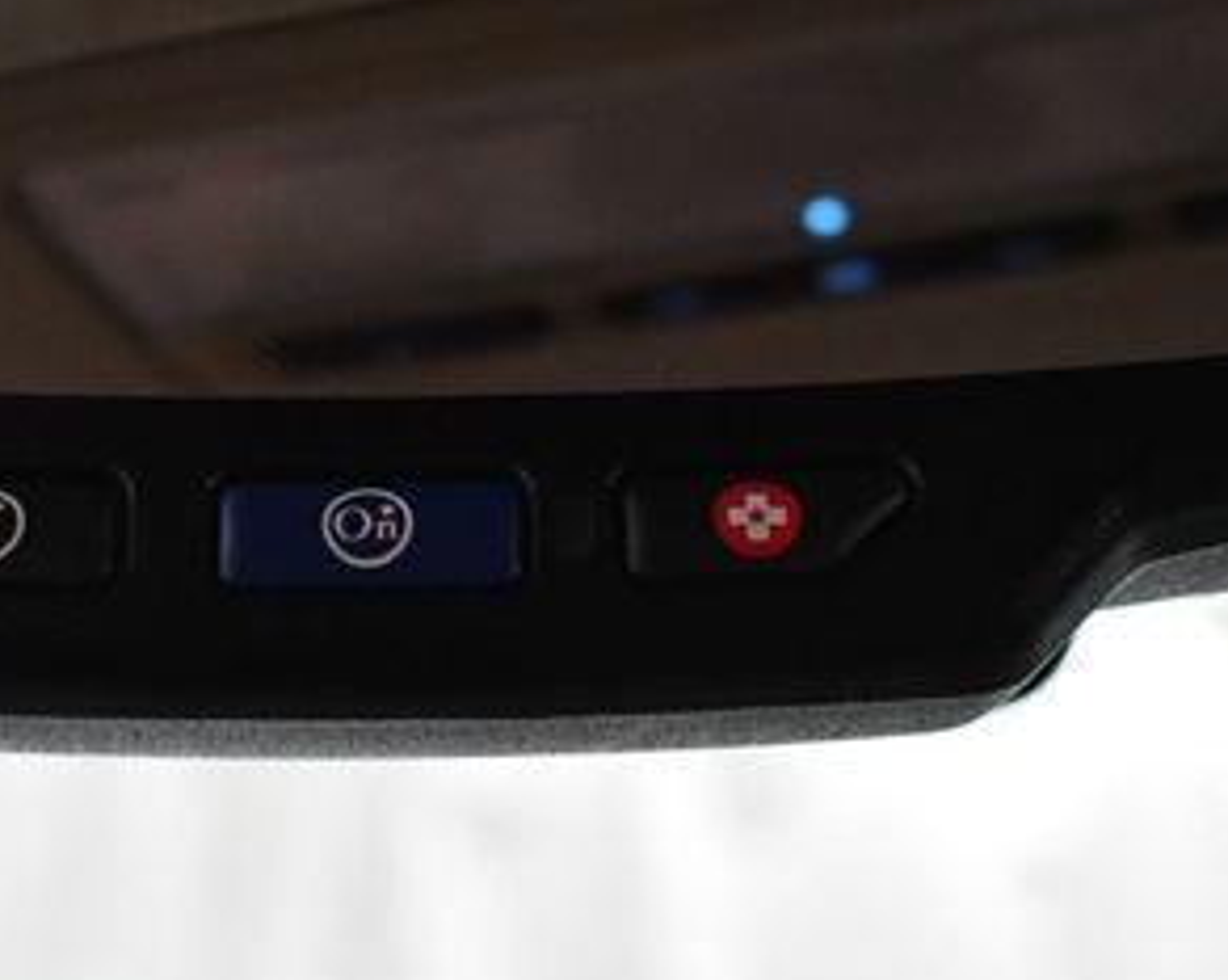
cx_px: 421
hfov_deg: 18.6
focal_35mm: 103
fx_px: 3740
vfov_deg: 14.9
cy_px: 530
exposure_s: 1/125
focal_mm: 25
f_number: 4
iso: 2000
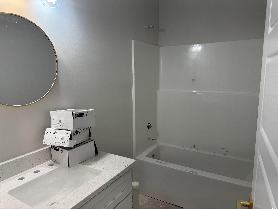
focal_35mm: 24
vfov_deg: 56.8
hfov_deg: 71.6
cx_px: 139
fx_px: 193
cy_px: 104
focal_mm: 6.76
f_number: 1.78
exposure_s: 1/127
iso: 80
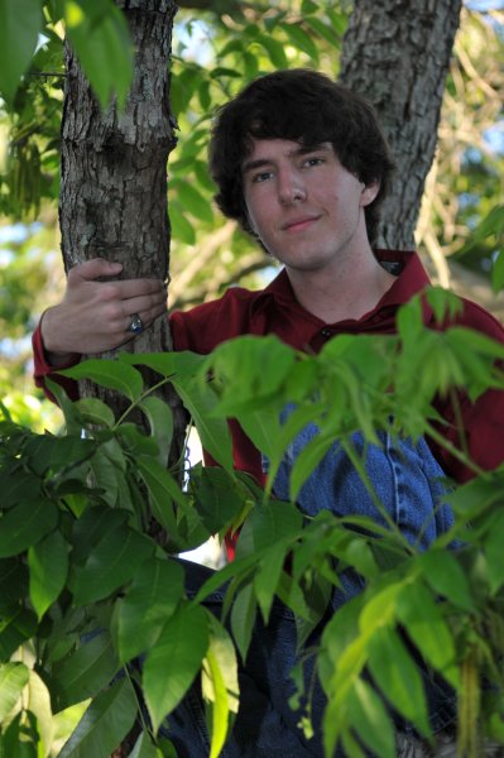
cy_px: 379
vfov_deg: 24.6
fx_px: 1735
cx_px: 252
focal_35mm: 82
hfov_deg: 16.5
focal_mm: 55
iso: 200
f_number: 2.8
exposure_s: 1/160
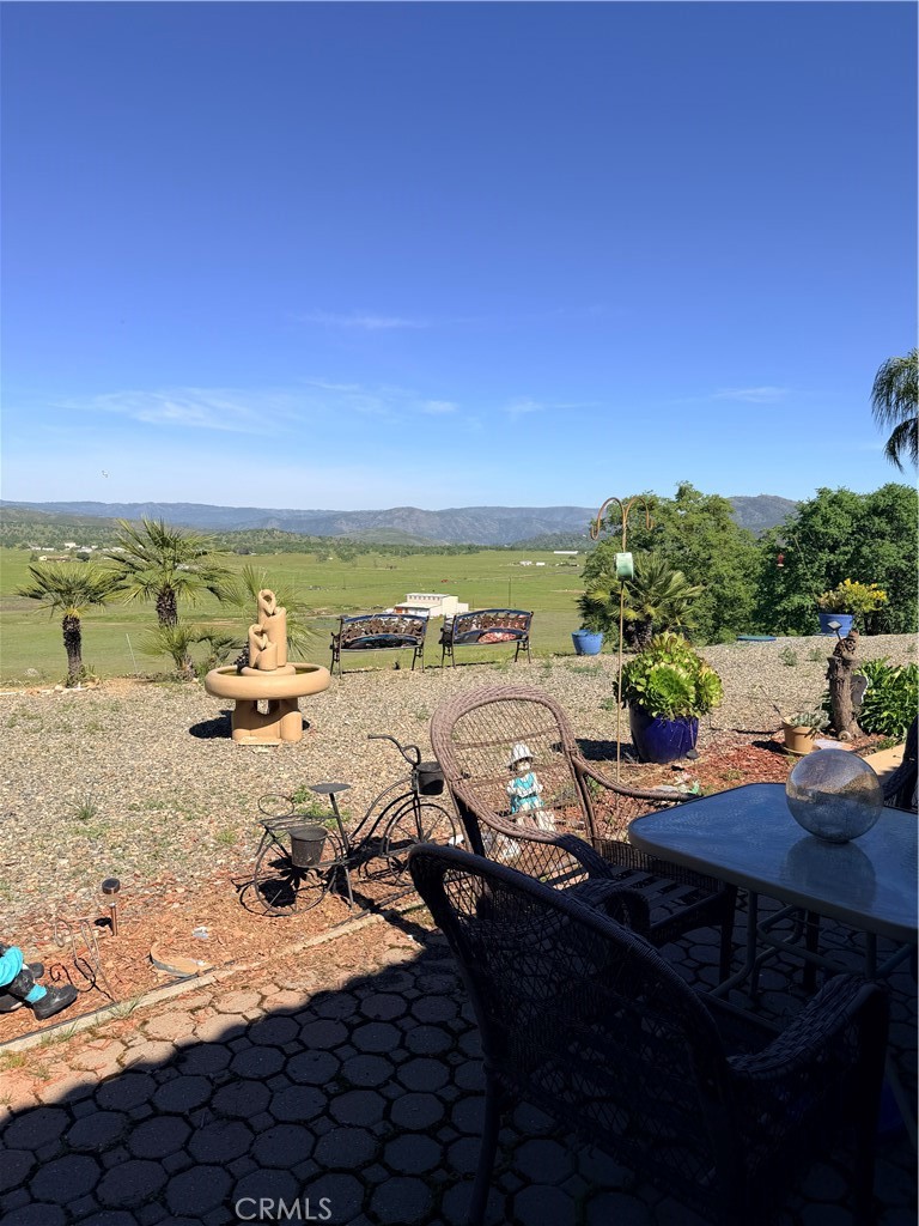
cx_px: 460
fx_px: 850
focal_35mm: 24
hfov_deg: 56.8
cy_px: 613
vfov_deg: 71.6
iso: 80
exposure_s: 1/5714
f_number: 1.78
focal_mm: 6.76
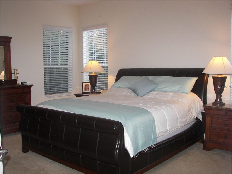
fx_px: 241
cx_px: 116
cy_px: 87
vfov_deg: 39.7
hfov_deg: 51.4
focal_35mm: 36
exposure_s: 1/30
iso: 100
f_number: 2.8
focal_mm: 6
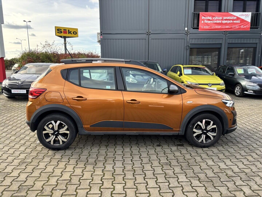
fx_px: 197
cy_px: 98
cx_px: 131
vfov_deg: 53.1
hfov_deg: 67.3
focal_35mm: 26
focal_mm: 5.96
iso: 50
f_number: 1.6
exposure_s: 1/481
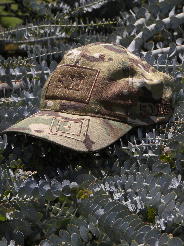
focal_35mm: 200
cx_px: 91
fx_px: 1418
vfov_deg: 9.9
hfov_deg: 7.4
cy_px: 112
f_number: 6.3
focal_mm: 28.8
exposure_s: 1/333
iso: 64
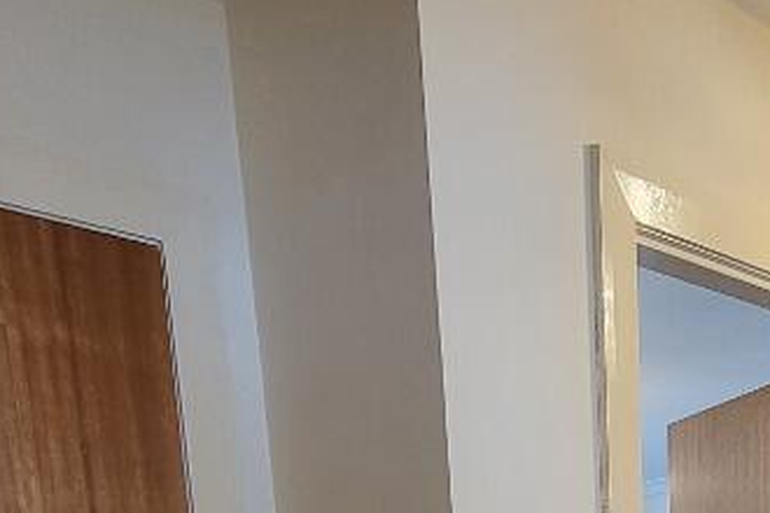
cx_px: 684
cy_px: 811
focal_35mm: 42
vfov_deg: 23.7
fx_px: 898
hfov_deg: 42.8
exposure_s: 1/50
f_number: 2.2
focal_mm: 1.74
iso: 250
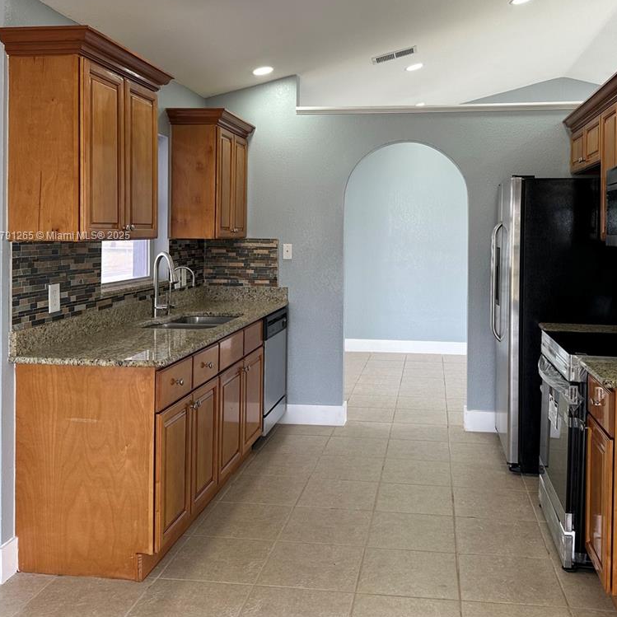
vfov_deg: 48.1
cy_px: 236
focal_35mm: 34
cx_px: 350
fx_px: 686
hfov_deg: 48.3
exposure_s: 1/121
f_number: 1.78
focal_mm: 6.86
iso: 80
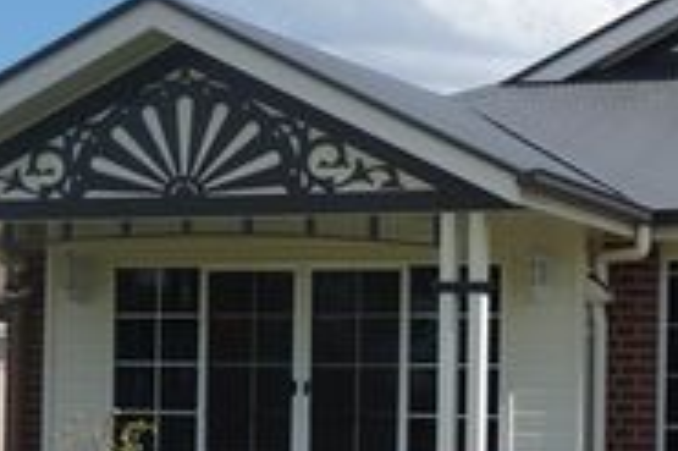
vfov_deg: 12.3
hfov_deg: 18.0
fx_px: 2075
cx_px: 704
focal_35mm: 110
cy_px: 420
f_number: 8
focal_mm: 29
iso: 200
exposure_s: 1/640
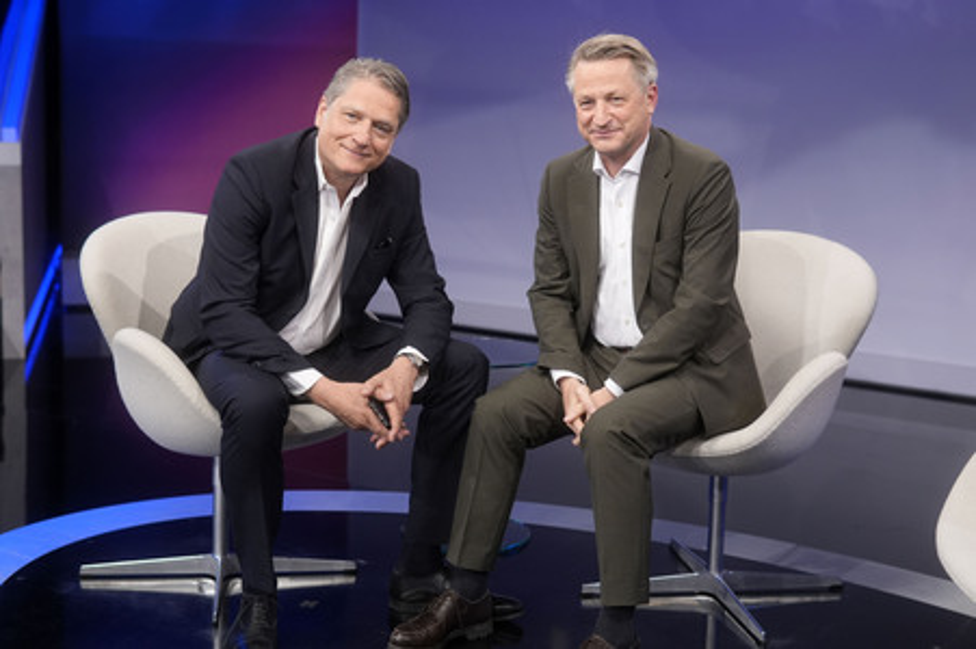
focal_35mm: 45
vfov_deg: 29.8
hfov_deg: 43.6
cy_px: 324
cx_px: 488
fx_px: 1219
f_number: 2.2
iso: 640
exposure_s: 1/200
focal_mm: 30
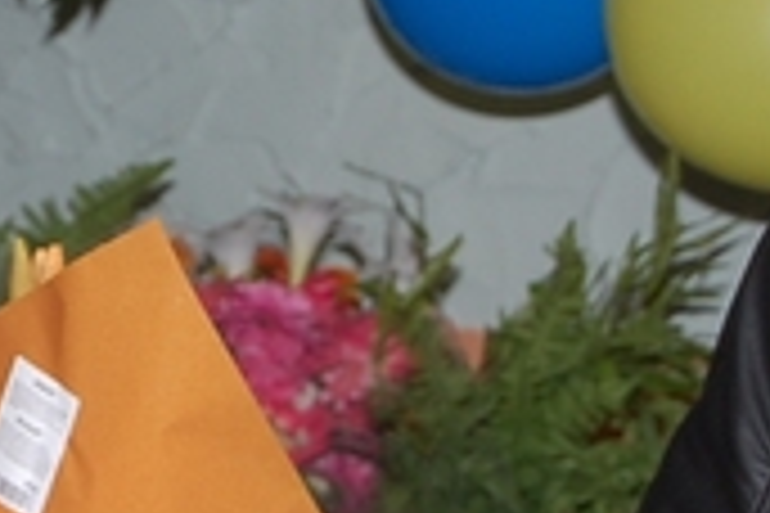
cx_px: -135
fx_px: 3930
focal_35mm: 184
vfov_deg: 7.5
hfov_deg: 11.0
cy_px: 254
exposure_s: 1/60
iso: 400
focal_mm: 35
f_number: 4.5
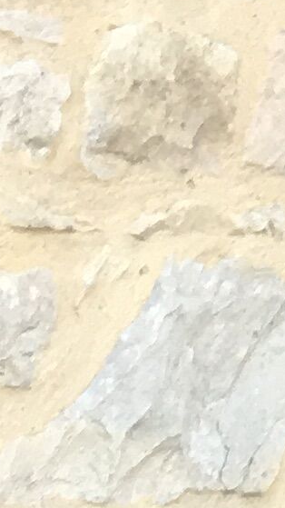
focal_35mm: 228
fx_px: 3066
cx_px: -908
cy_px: 1533
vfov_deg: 8.1
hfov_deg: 4.8
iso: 32
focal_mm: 4.15
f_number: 2.2
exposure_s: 1/100
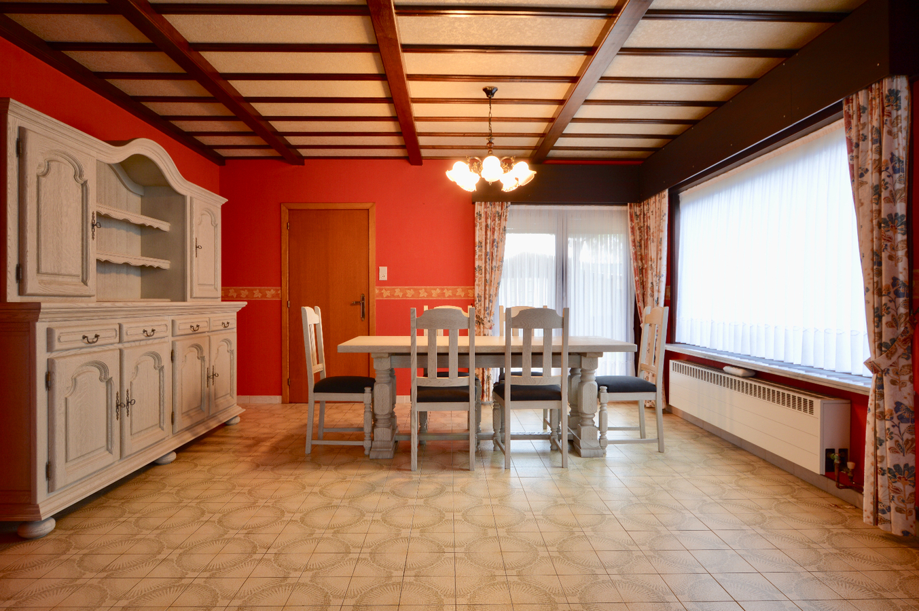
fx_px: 536
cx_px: 460
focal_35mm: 21
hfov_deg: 81.2
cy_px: 306
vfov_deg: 59.4
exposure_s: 1/1.3
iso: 100
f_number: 9
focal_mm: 14
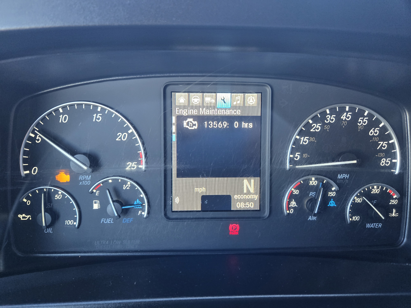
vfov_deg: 58.9
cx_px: 206
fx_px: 273
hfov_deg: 73.9
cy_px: 154
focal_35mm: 23
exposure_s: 1/120
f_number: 1.8
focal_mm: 5.4
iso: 400
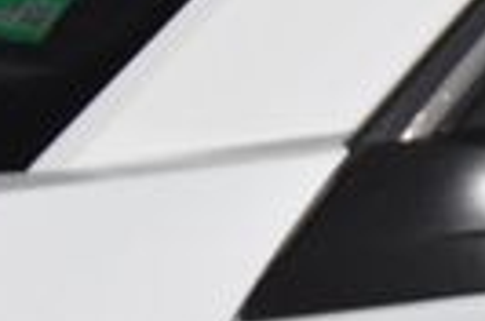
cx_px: 1116
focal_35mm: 398
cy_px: -106
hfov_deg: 5.1
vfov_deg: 3.4
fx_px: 5355
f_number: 5.6
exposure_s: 1/60
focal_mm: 55
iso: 2800
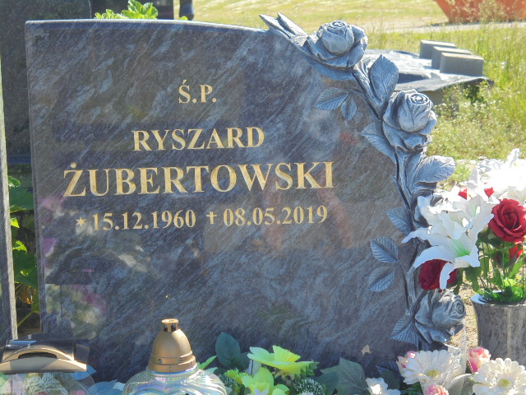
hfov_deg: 18.4
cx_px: 263
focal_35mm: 107
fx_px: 1626
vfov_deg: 13.8
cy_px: 198
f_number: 5.1
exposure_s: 1/200
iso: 100
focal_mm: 19.2
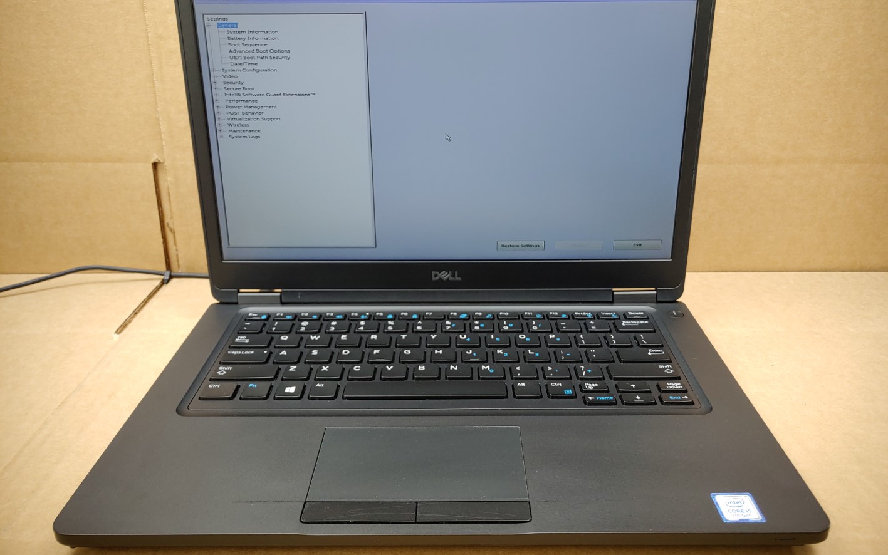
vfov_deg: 44.5
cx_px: 450
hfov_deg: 66.5
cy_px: 259
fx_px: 678
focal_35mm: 28
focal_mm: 4.36
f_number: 1.8
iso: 50
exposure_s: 1/60
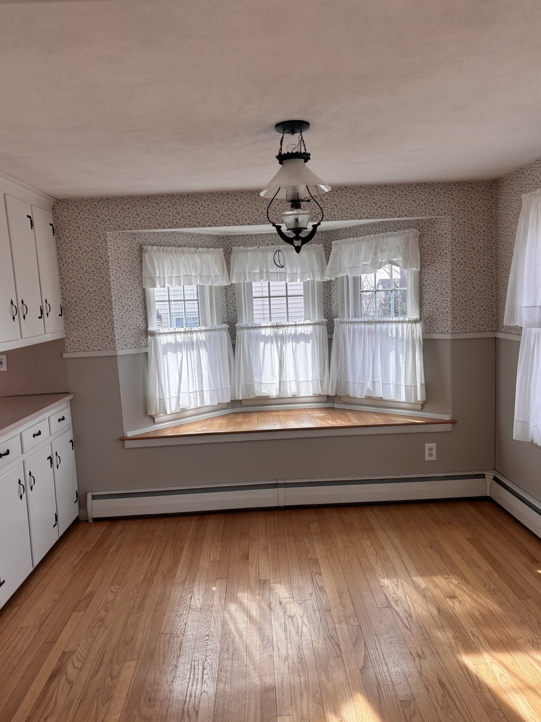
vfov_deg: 65.3
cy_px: 375
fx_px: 563
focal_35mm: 27
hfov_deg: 51.3
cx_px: 273
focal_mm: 5.96
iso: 64
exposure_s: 1/160
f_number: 1.6
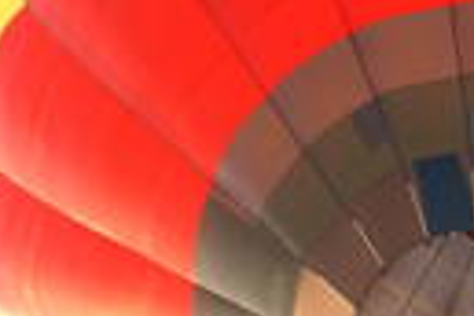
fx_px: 2541
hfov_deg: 10.5
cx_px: 529
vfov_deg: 7.1
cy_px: 250
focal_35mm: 193
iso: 200
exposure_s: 1/125
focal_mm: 26
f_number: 6.7
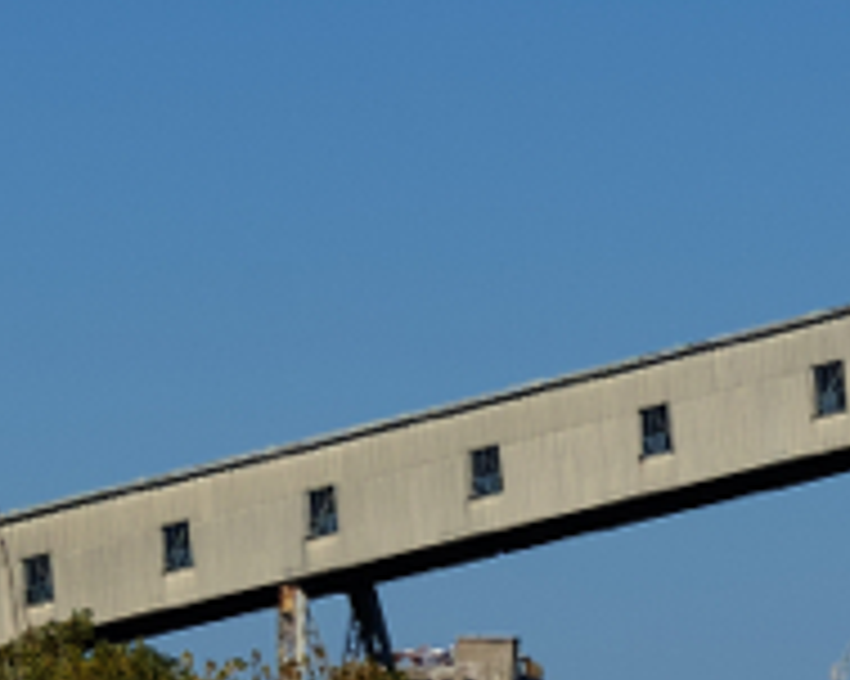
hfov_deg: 3.8
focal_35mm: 503
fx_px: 12647
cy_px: 549
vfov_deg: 3.1
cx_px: 958
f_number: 8
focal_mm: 79
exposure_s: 1/800
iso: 200
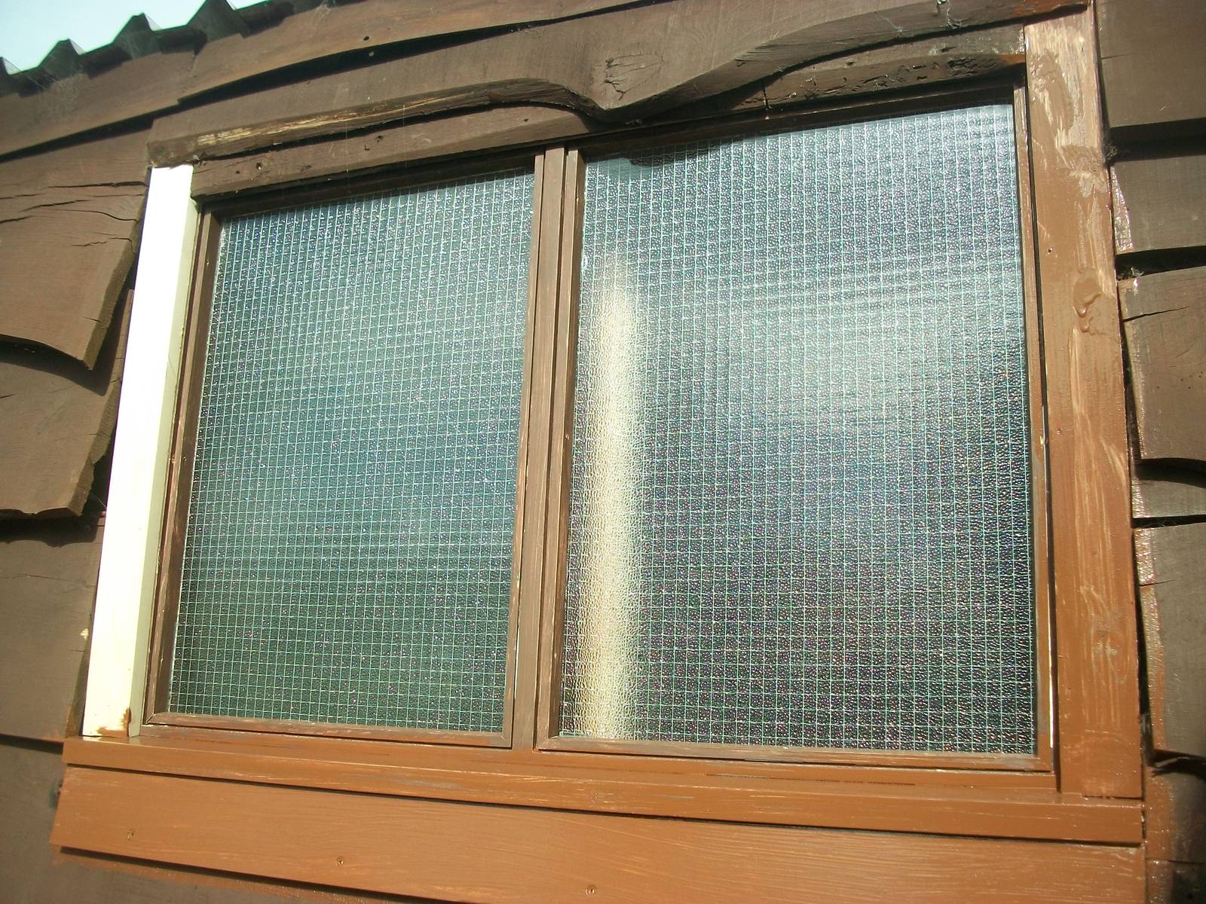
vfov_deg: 44.2
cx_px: 603
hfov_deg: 56.8
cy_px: 452
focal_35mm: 32
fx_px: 1115
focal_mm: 5.7
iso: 80
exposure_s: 1/500
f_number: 2.9
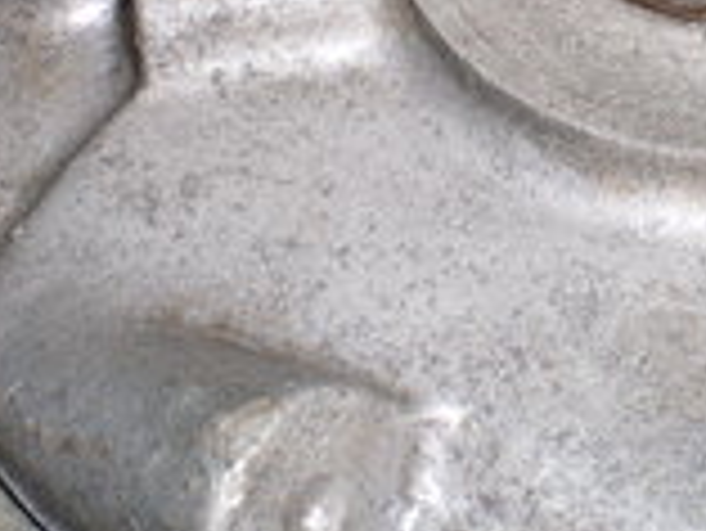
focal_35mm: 97
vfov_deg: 15.2
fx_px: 1980
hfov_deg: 20.0
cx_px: 580
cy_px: 126
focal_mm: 6.3
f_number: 4.6
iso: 160
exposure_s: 1/50
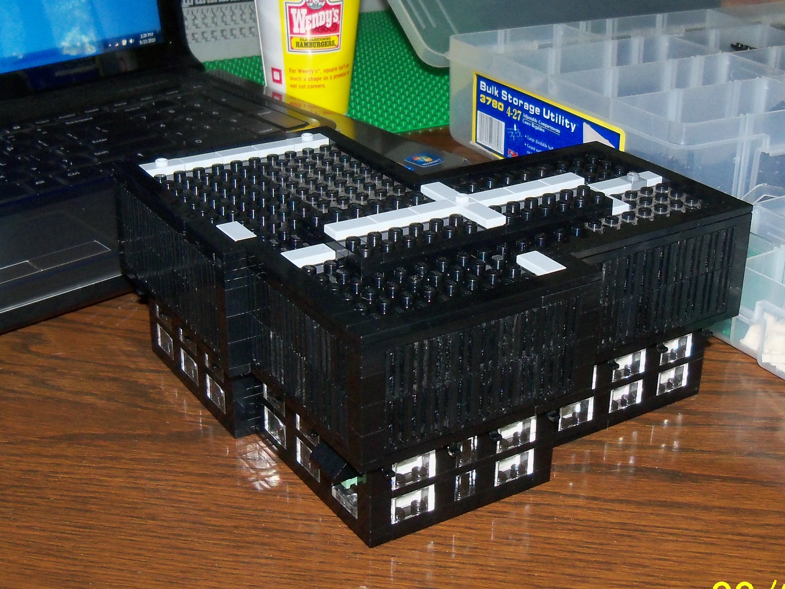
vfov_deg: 28.0
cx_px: 421
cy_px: 272
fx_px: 1179
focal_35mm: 52
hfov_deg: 36.8
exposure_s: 1/30
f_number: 3.5
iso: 200
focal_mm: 6.2
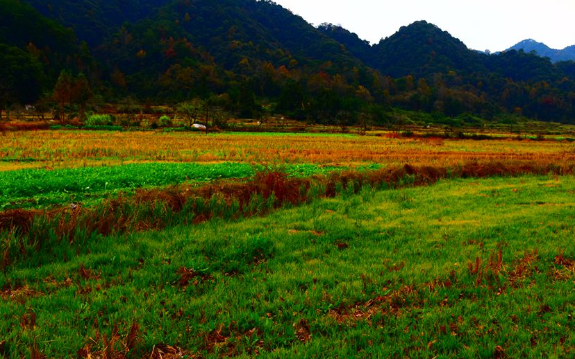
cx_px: 275
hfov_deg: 41.8
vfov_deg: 26.9
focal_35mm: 48
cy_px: 164
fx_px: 752
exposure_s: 1/125
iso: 100
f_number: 5.6
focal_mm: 26
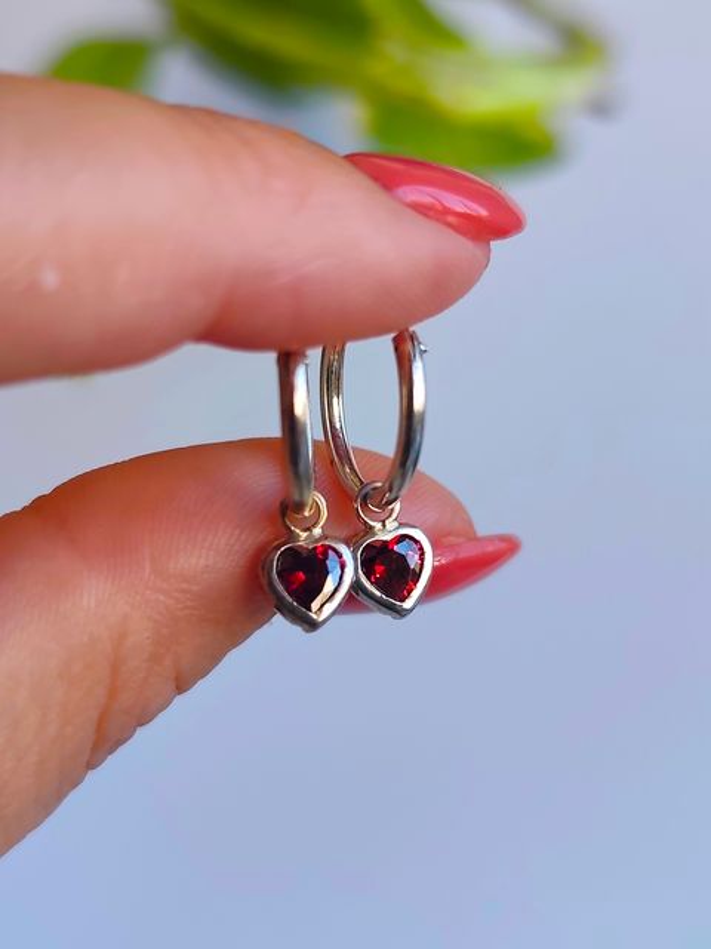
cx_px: 356
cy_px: 474
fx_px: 1260
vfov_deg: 41.2
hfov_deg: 31.5
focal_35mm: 46
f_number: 1.65
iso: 125
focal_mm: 6.19
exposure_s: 1/100
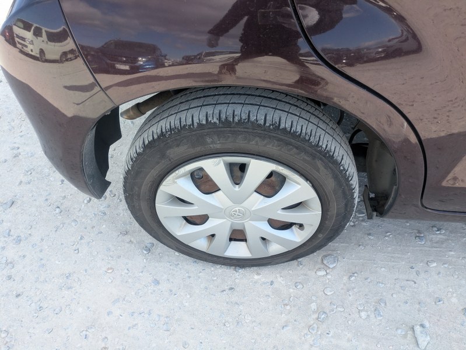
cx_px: 233
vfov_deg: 54.9
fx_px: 337
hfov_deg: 69.4
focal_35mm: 25
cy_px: 175
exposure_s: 1/1166
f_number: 1.89
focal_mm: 5.43
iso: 117
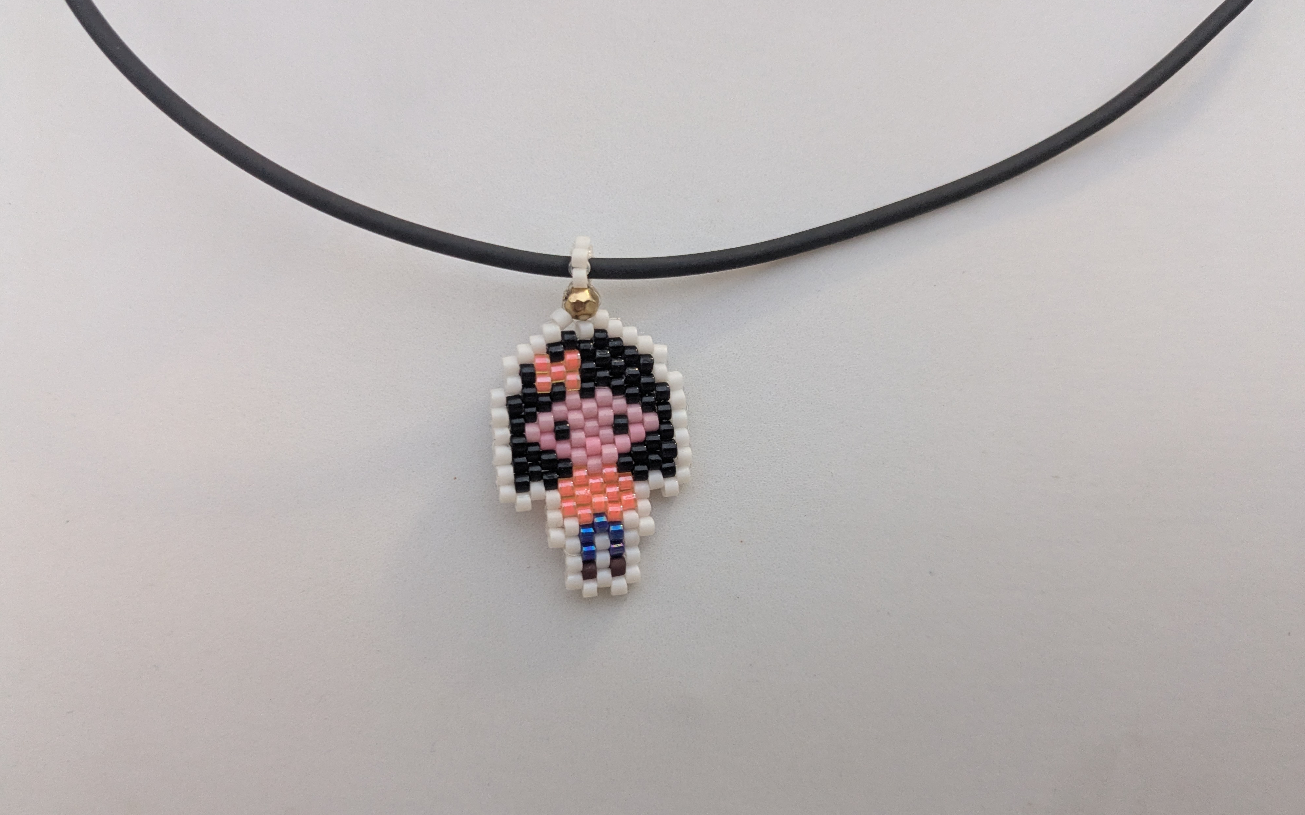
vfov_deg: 43.1
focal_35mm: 29
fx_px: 1031
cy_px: 418
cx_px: 648
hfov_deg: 64.6
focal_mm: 4.38
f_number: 1.73
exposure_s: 1/99.9
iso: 294
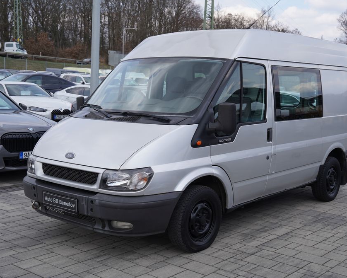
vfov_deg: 32.1
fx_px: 483
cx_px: 205
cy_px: 139
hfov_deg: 39.4
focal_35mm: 47
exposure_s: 1/250
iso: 100
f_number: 6.3
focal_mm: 41
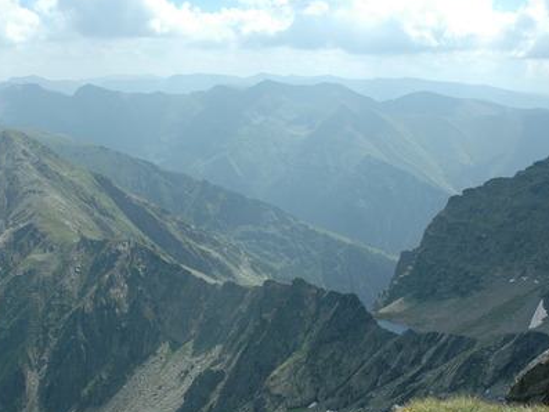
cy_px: 319
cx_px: 216
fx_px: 746
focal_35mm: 47
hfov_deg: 40.2
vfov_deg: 30.3
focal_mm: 18
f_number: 9
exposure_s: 1/320
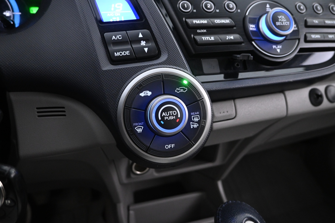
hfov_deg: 73.7
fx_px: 223
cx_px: 168
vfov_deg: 53.1
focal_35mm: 24
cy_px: 112
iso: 2500
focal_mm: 16
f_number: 3.5
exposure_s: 1/15
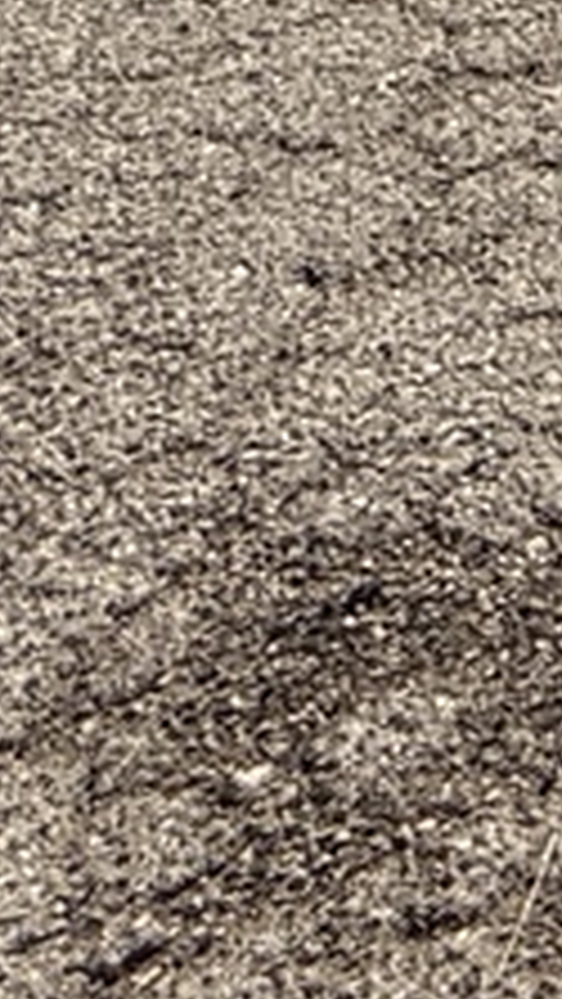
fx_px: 2621
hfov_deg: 9.1
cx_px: 1821
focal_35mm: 99
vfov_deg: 15.7
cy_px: -1138
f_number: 2.2
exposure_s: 1/3289
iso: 50
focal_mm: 2.22
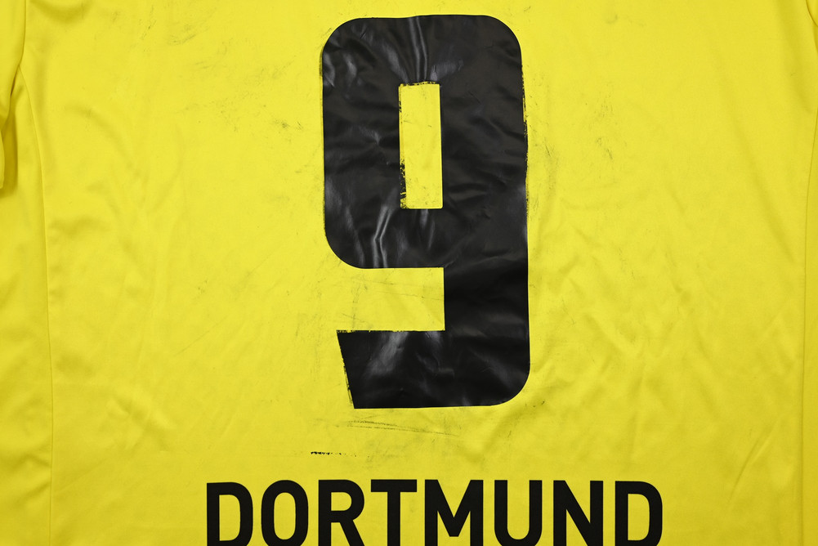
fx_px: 773
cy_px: 273
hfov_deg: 55.8
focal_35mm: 34
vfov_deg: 38.9
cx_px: 409
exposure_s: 1/125
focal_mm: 34
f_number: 5
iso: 200
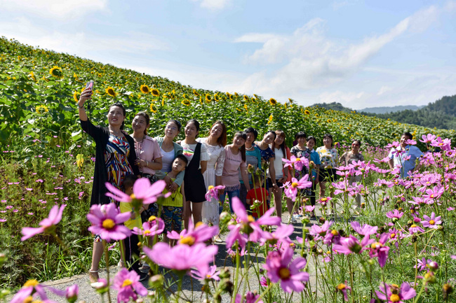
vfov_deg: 37.8
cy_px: 152
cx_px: 228
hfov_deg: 54.4
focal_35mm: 35
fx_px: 443
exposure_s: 1/250
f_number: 8
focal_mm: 35
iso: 100
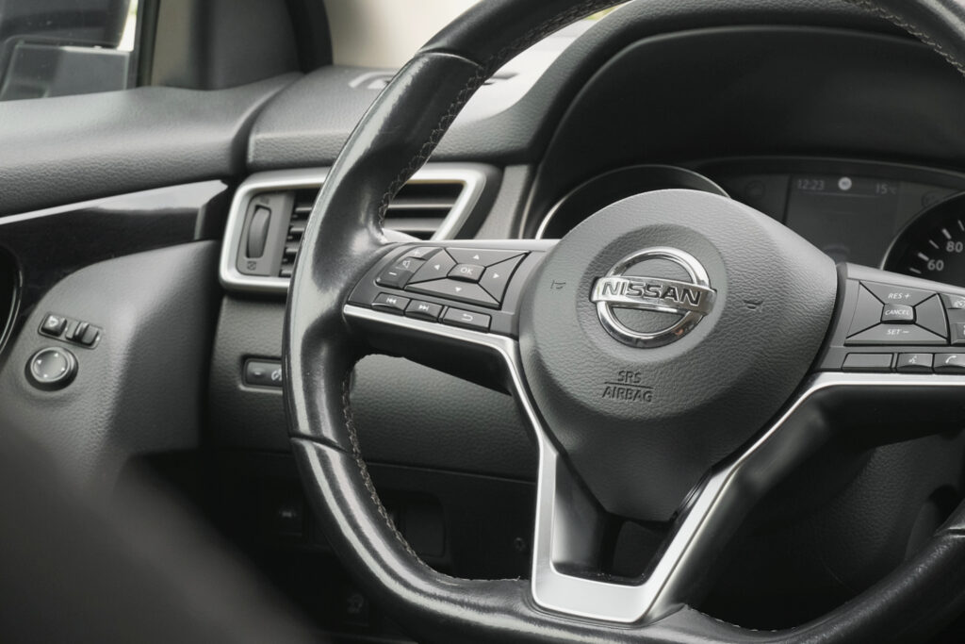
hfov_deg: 29.7
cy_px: 322
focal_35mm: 68
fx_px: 1823
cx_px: 482
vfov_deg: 20.0
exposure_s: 1/160
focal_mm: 45
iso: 2000
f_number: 9
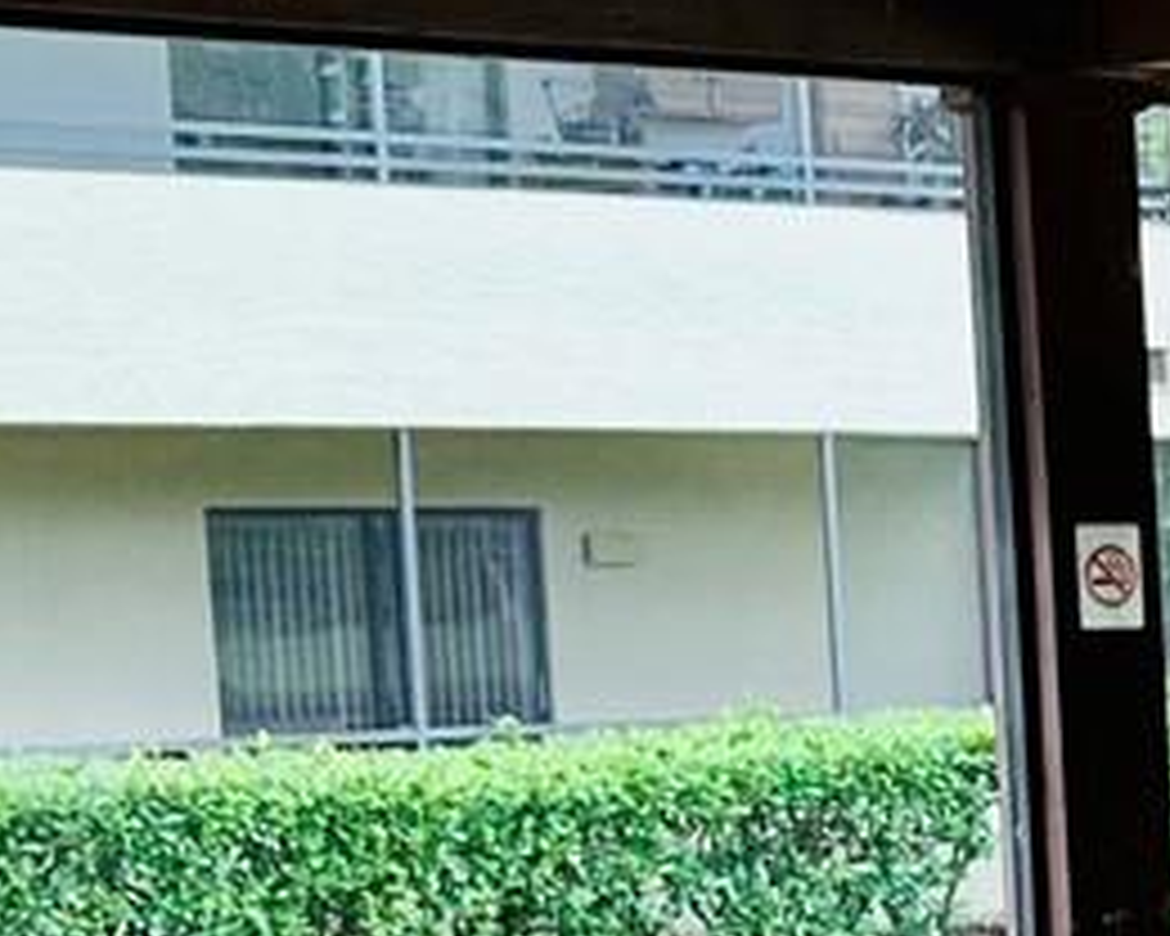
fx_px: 4986
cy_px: 1161
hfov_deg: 12.0
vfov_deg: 10.5
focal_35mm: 144
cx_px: 2290
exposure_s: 1/121
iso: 64
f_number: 1.78
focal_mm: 6.86
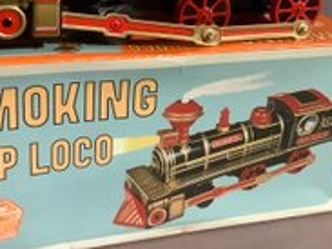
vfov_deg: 24.6
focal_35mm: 58
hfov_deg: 33.2
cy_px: 32
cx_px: 159
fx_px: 556
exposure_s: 1/40
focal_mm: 3.3
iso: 400
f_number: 2.4
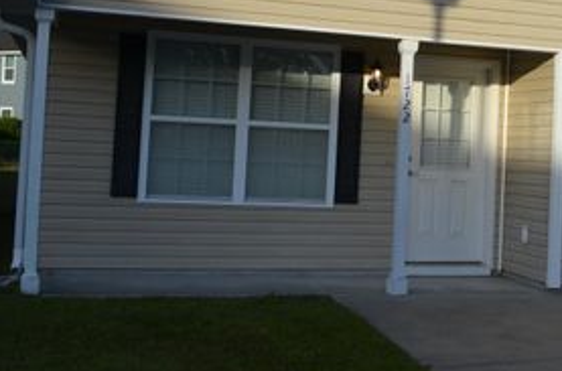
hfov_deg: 30.1
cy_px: 108
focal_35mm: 65
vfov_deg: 20.7
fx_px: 1012
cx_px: 471
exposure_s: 1/250
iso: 110
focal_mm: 24
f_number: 8
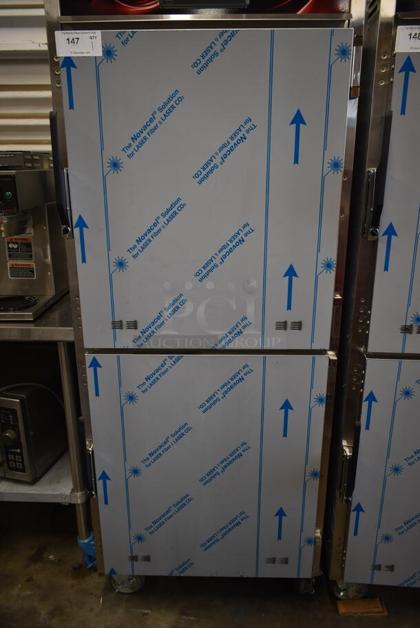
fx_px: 472
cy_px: 314
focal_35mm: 27
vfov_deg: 67.3
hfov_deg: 48.0
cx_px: 210
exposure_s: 1/30
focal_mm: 18
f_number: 3.5
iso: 360
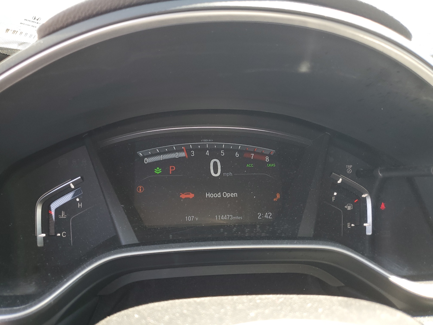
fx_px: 325
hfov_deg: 67.3
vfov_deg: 53.1
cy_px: 162
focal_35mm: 26
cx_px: 216
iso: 53
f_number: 1.5
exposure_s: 1/120
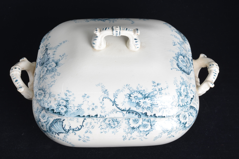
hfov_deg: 27.0
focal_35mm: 75
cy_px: 80
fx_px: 497
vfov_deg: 18.1
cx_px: 120
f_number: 11
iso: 100
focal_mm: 50
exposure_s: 1/125
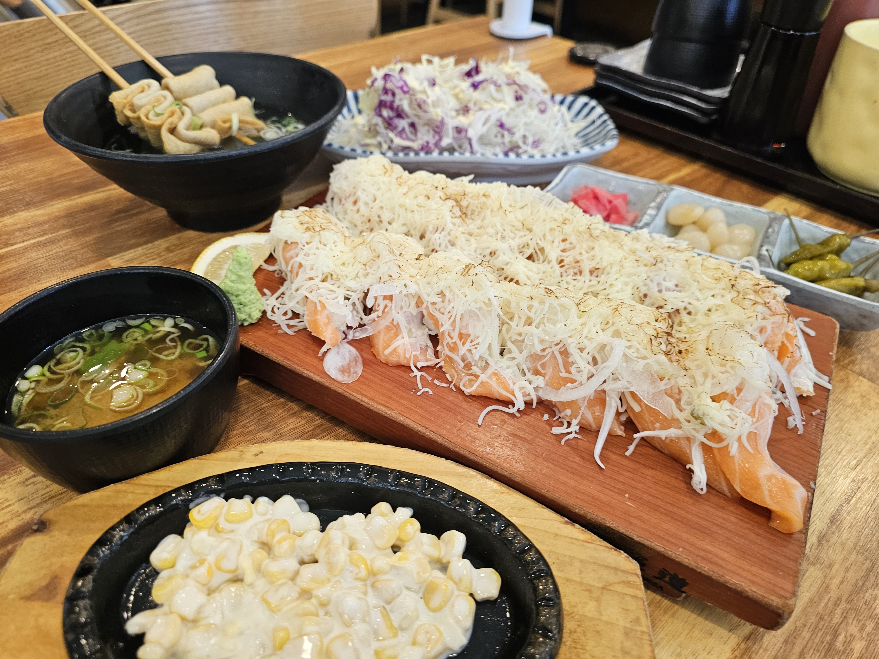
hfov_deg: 73.9
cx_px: 440
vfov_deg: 58.9
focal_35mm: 23
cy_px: 330
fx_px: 584
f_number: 1.7
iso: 160
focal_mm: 6.3
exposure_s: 1/120
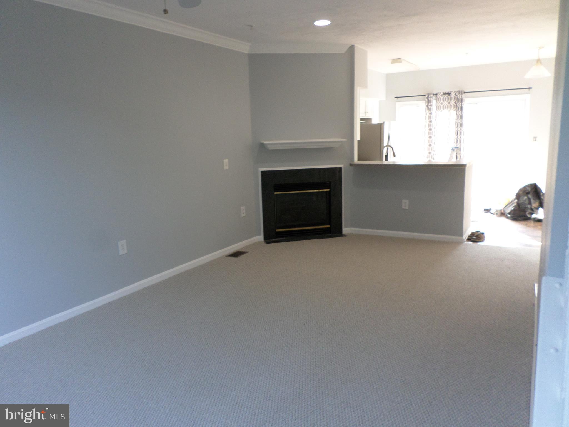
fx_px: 411
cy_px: 214
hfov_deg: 69.4
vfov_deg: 54.9
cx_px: 284
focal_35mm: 25
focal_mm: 4.5
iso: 120
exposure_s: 1/30
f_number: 2.5
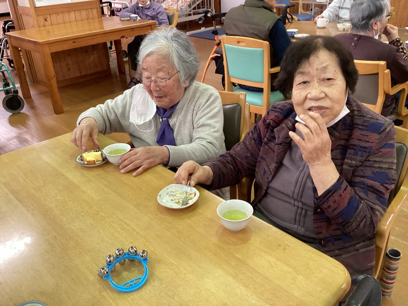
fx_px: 365
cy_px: 153
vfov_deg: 45.4
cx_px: 204
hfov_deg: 58.4
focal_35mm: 31
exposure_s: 1/60
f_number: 2.4
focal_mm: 3.3
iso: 320
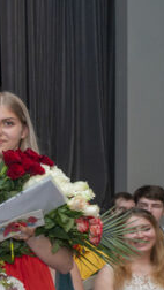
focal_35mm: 102
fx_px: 787
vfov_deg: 20.7
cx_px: -293
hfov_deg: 9.7
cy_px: 234
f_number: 5.6
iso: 800
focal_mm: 24
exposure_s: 1/250
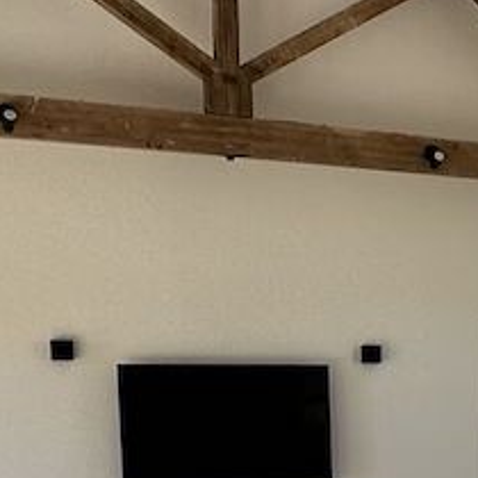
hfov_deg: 19.4
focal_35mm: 85
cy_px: 567
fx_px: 1328
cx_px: 542
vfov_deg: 19.3
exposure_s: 1/130
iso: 40
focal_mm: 2.22
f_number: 2.2
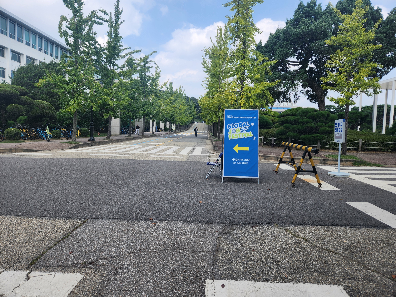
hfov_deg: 73.9
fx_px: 263
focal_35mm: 23
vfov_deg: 58.9
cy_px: 148
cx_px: 198
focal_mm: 5.4
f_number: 1.8
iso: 20
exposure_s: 1/904
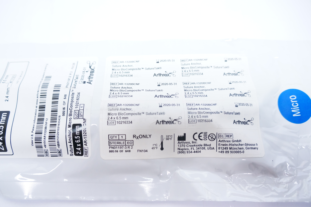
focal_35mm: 27
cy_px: 104
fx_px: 233
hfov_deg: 67.4
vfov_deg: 47.8
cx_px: 156
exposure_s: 1/125
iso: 1600
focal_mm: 18
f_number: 4
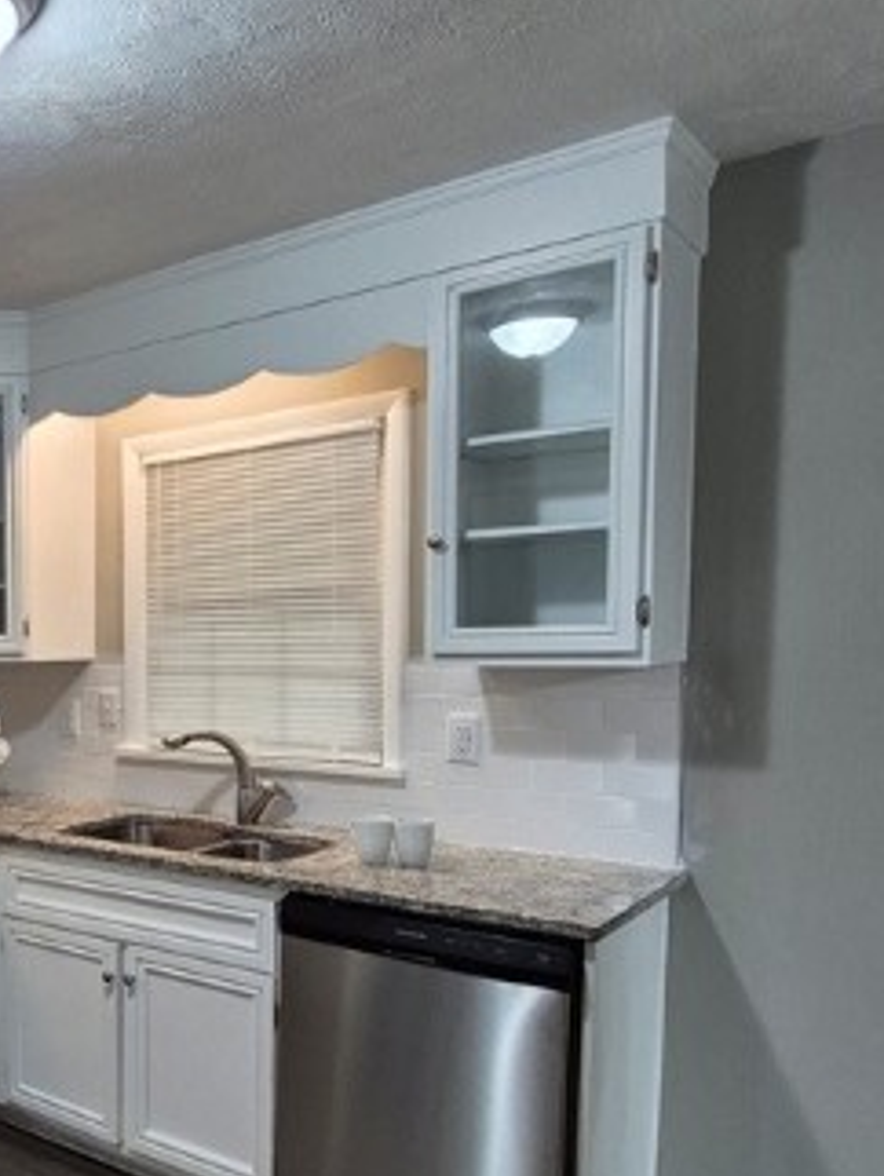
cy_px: 730
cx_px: 11
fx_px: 1054
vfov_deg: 57.6
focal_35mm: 31
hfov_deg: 40.2
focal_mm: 1.74
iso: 250
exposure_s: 1/60
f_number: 2.2
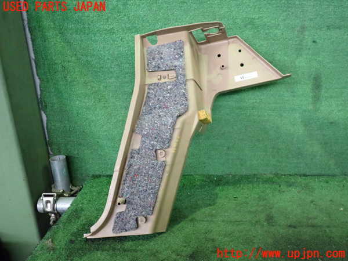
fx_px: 302
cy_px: 130
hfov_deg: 60.0
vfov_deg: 46.8
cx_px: 174
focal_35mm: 30
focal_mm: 5.4
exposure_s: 1/60
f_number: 2.3
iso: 800
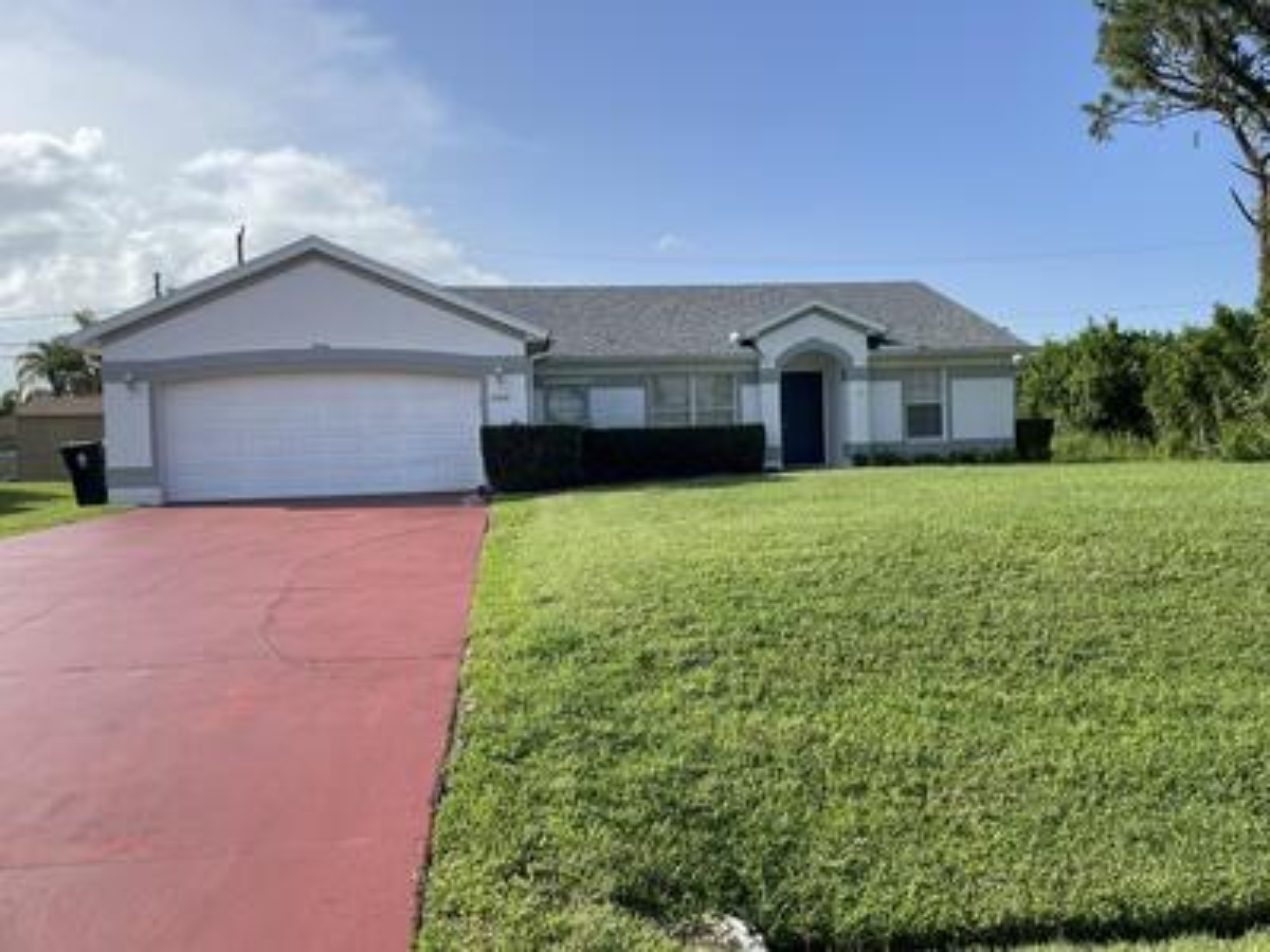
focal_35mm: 26
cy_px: 476
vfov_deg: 53.1
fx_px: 954
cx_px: 635
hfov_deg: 67.3
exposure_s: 1/3300
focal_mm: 4.2
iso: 32
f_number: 1.6
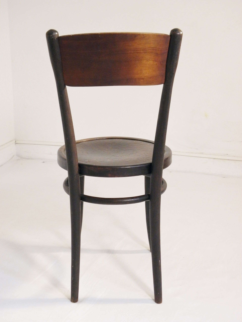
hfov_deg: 27.0
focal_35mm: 54
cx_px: 121
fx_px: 503
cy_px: 161
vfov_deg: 35.5
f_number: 4.1
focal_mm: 9.7
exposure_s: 1/20
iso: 200
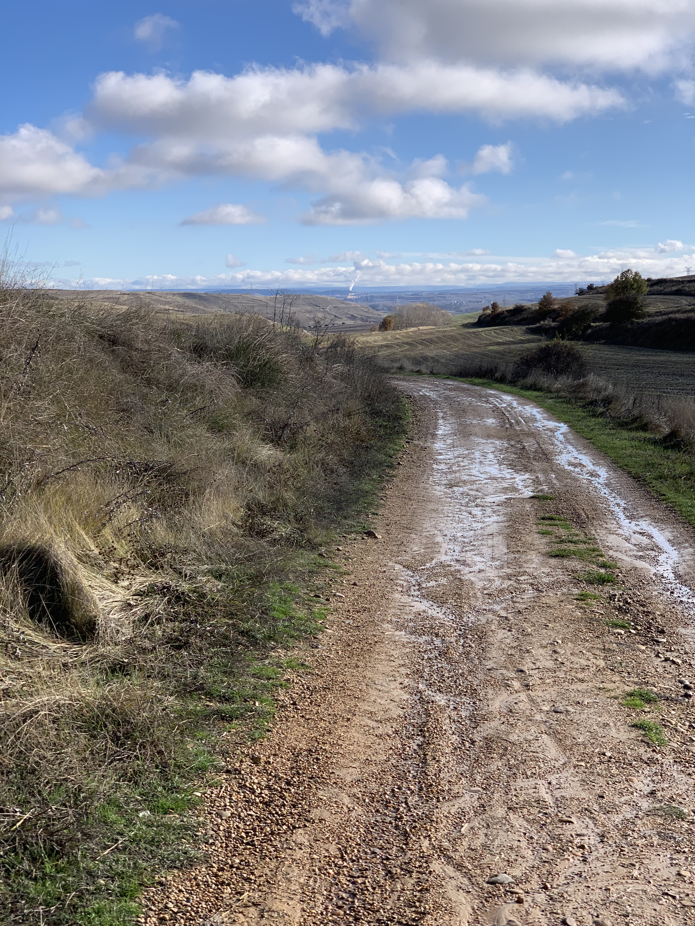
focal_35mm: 52
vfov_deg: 36.8
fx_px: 1392
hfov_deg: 28.0
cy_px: 463
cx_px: 348
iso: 16
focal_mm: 6
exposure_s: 1/1261
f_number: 2.4
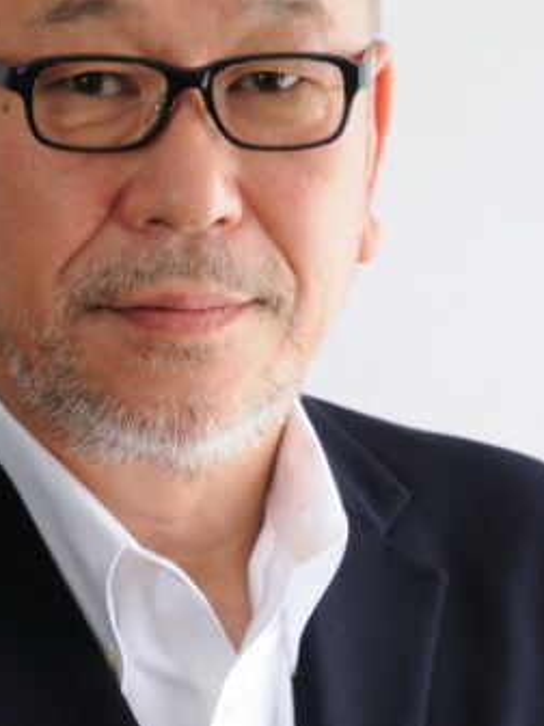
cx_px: 130
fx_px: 6433
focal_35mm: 307
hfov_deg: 4.8
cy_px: 586
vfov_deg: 6.4
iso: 500
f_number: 6.3
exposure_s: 1/20
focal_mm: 70
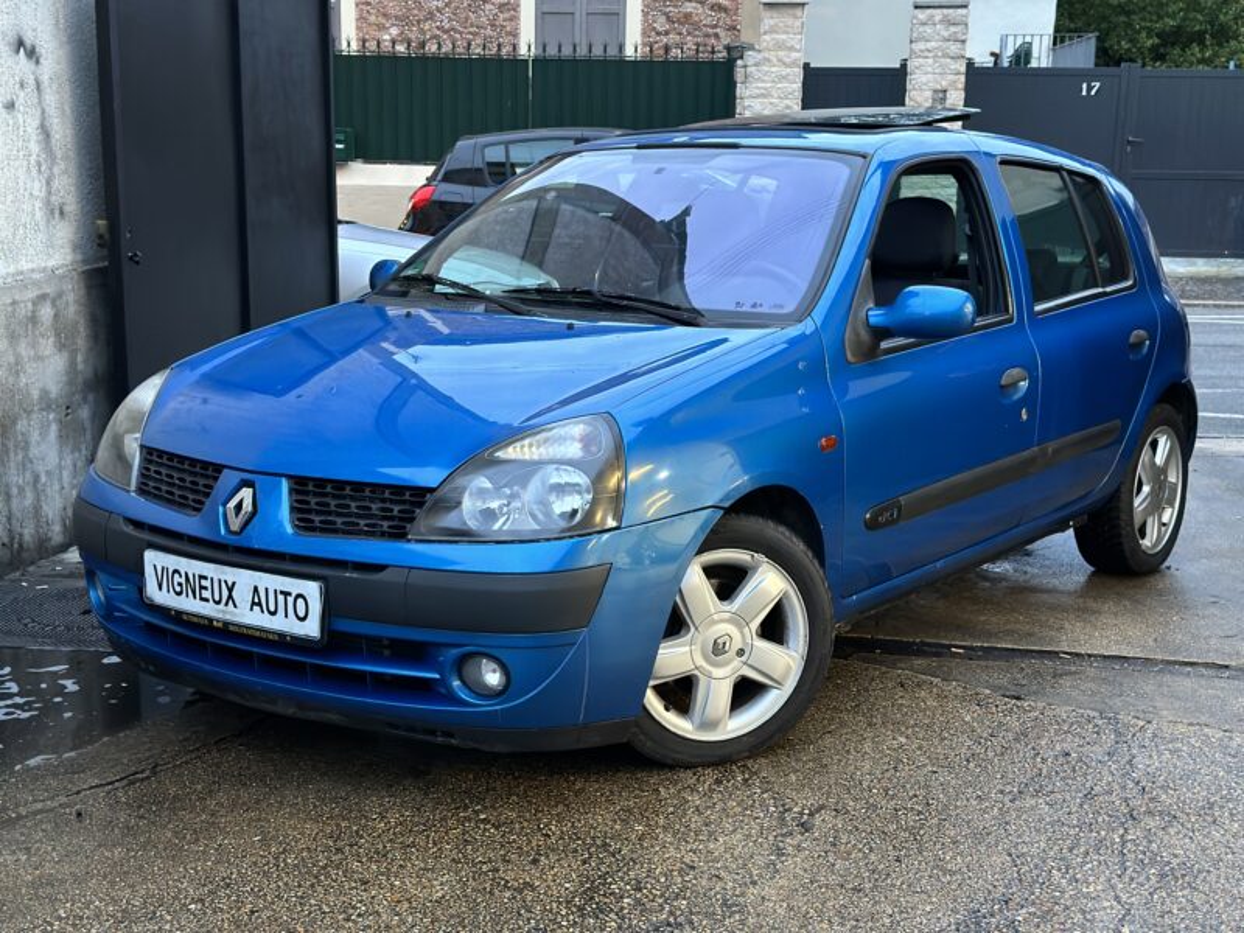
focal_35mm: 48
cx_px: 622
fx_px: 1725
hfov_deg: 39.7
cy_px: 466
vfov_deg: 30.3
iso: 500
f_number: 1.78
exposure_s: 1/33
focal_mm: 6.86
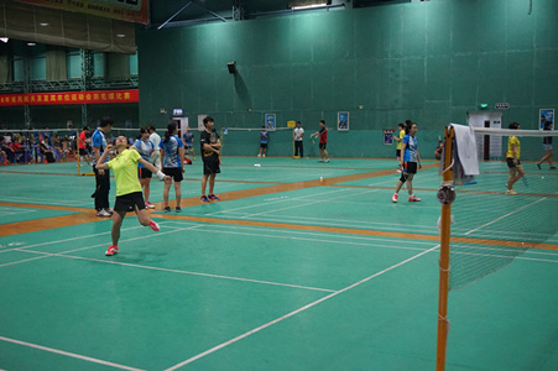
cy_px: 186
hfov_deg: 46.4
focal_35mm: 42
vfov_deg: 31.8
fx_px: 651
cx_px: 279
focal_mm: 28
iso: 3200
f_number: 4.5
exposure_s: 1/125
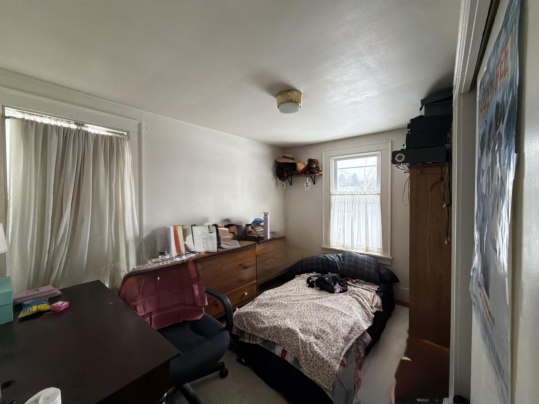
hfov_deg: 102.1
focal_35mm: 14
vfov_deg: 85.7
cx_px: 270
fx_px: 218
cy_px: 202
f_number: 2.2
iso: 320
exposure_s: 1/60
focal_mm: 2.22
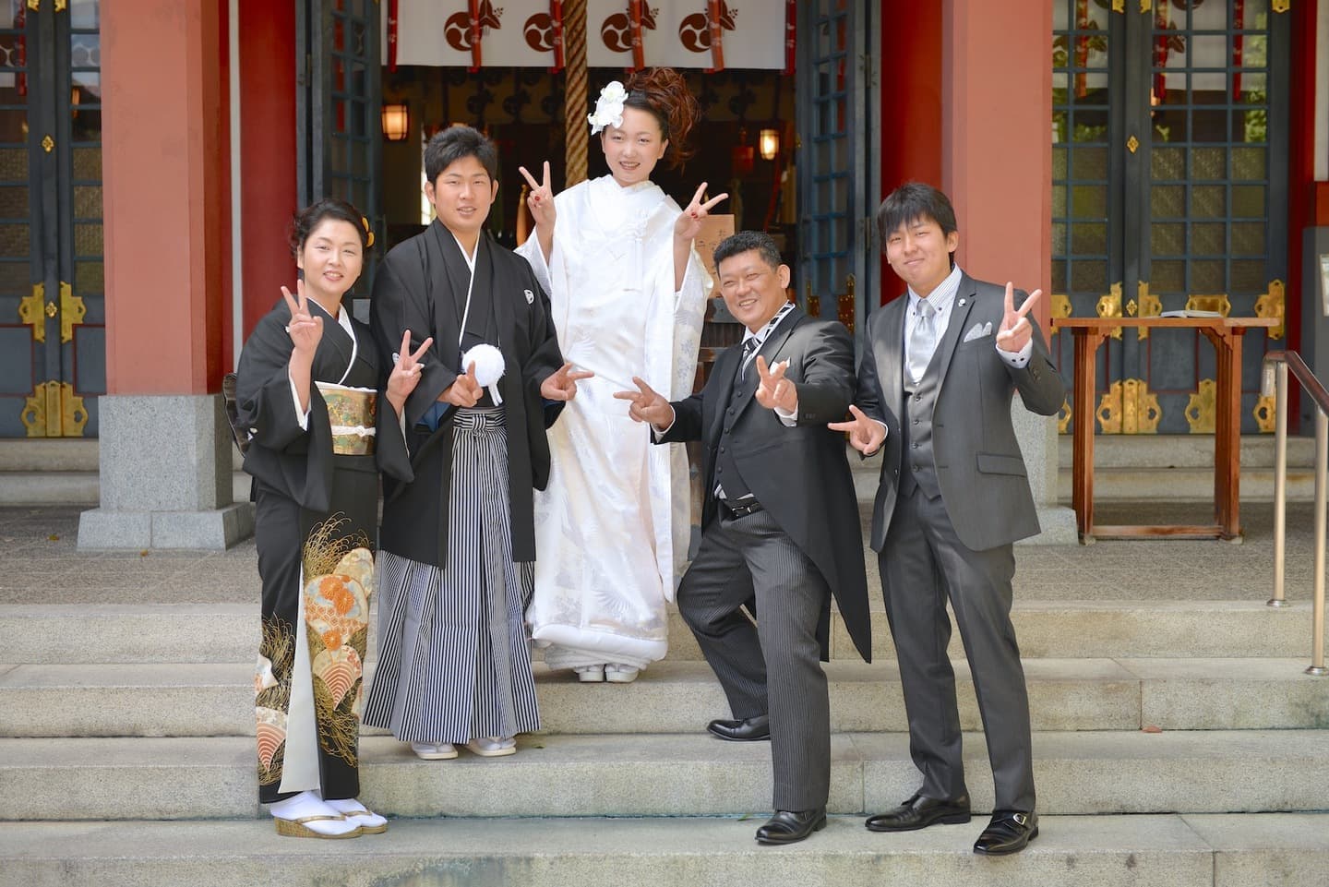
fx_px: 2031
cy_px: 444
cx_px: 664
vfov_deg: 24.6
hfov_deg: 36.2
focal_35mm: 55
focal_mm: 55
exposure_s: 1/160
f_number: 4
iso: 100
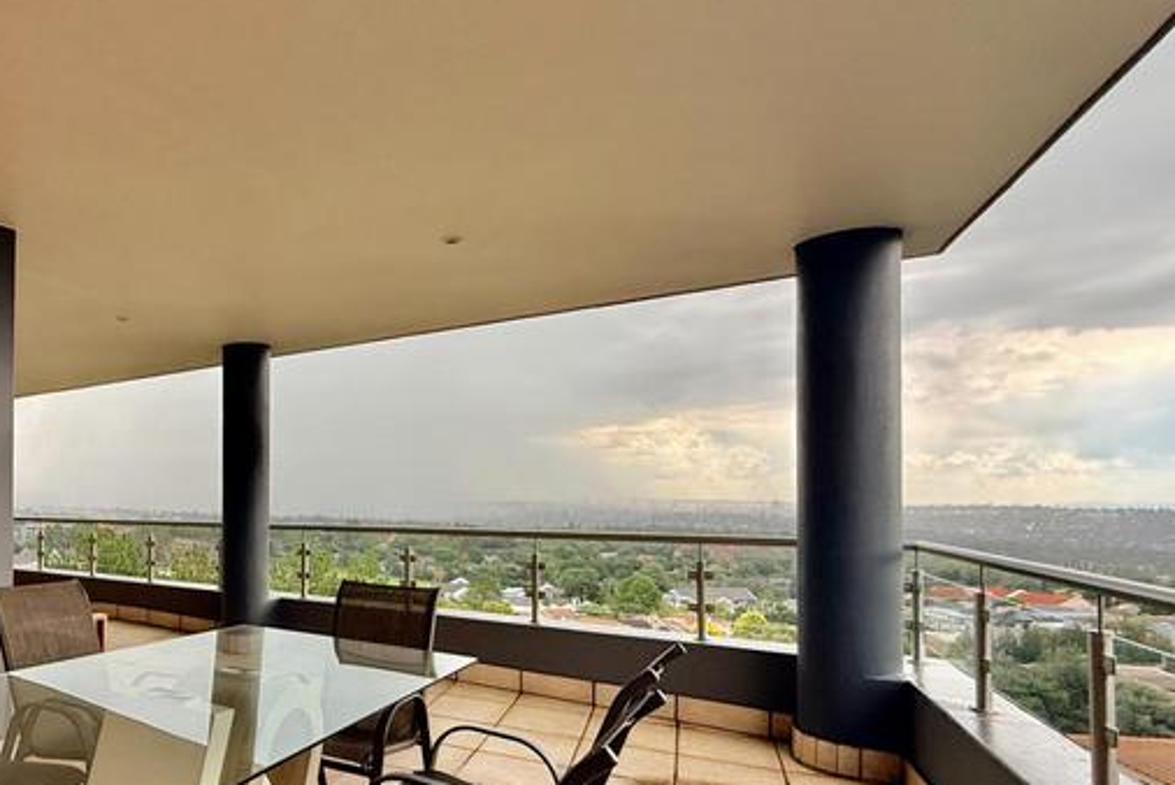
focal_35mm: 23
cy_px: 495
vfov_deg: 54.5
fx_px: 751
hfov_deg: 70.6
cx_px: 283
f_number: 2.2
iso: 50
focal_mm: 2.22
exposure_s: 1/226
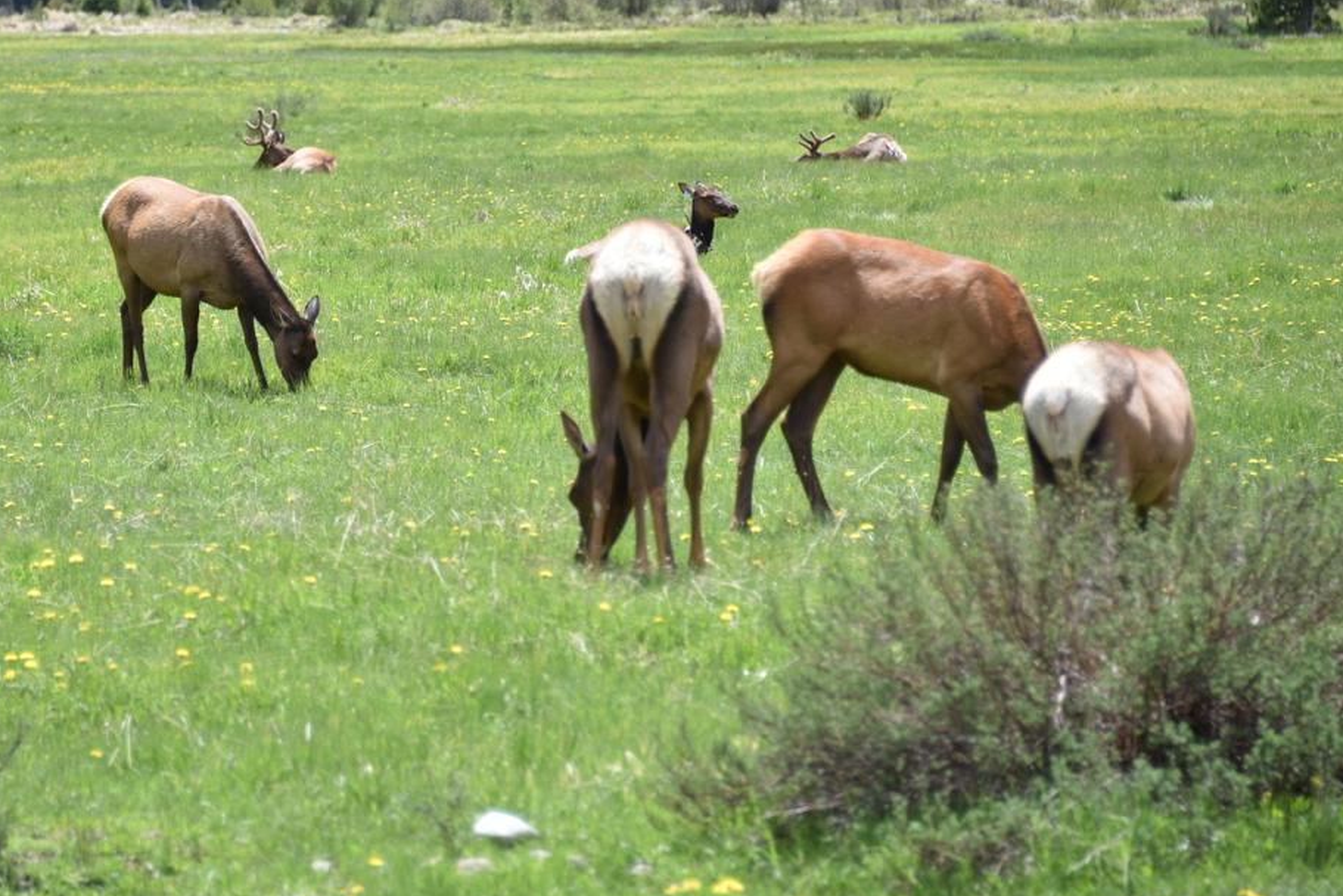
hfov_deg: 7.0
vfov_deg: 4.7
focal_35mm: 295
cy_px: 337
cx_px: 482
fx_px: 11008
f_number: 5.6
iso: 200
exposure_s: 1/500
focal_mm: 210
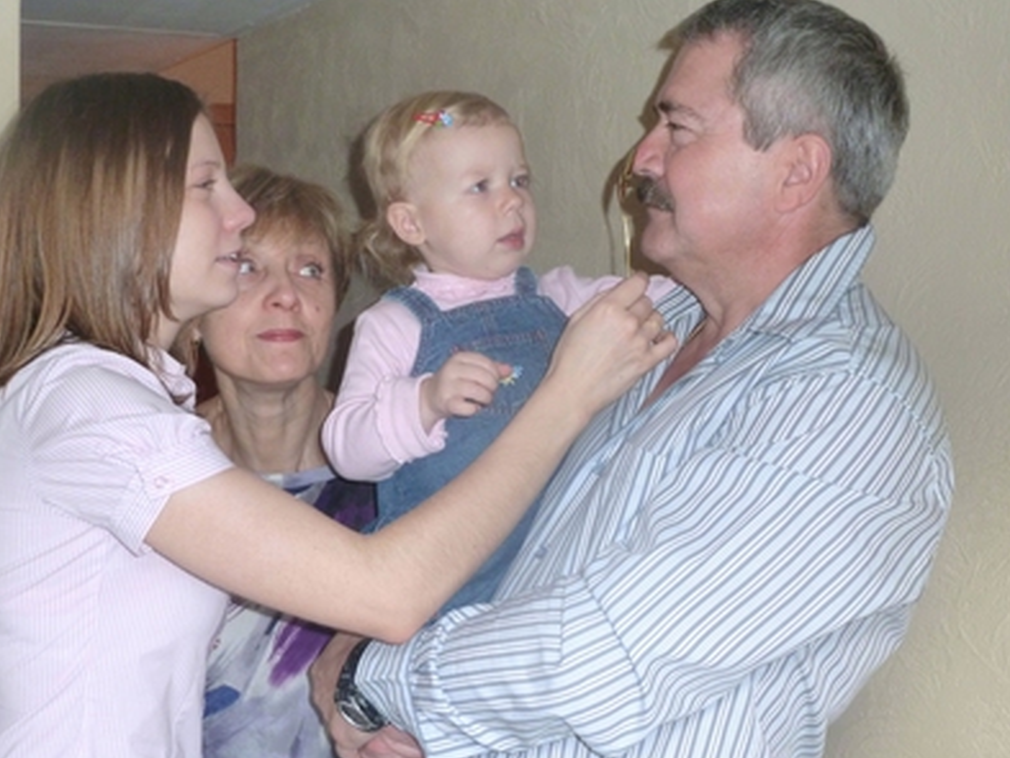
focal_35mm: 55
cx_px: 491
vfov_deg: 26.6
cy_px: 375
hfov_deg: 34.9
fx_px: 1605
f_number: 3.8
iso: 320
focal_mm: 7.9
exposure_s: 1/30
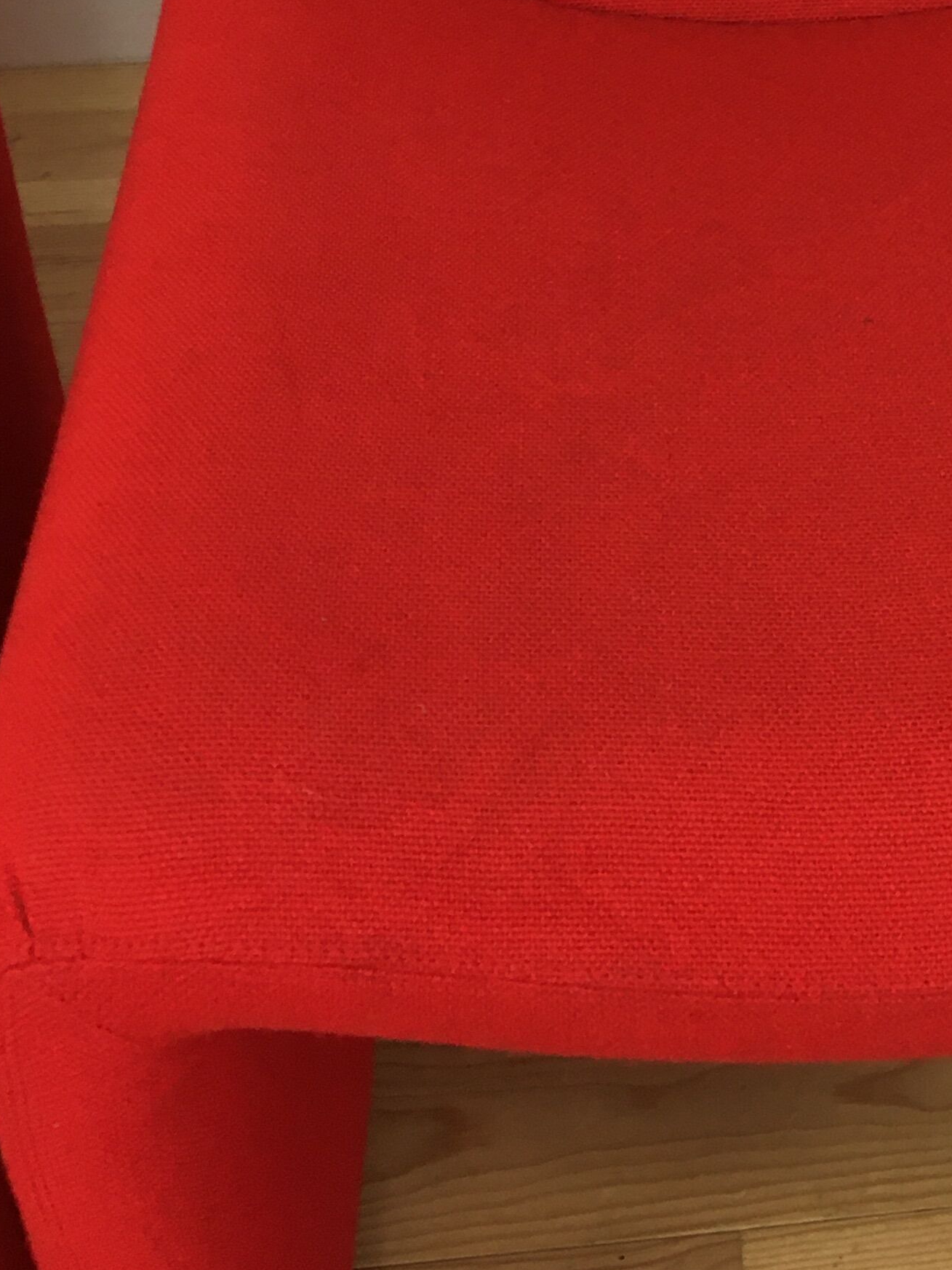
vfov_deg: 27.8
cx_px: 929
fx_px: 2457
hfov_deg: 21.3
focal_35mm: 67
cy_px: 111
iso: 50
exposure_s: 1/33
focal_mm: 4.15
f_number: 2.2
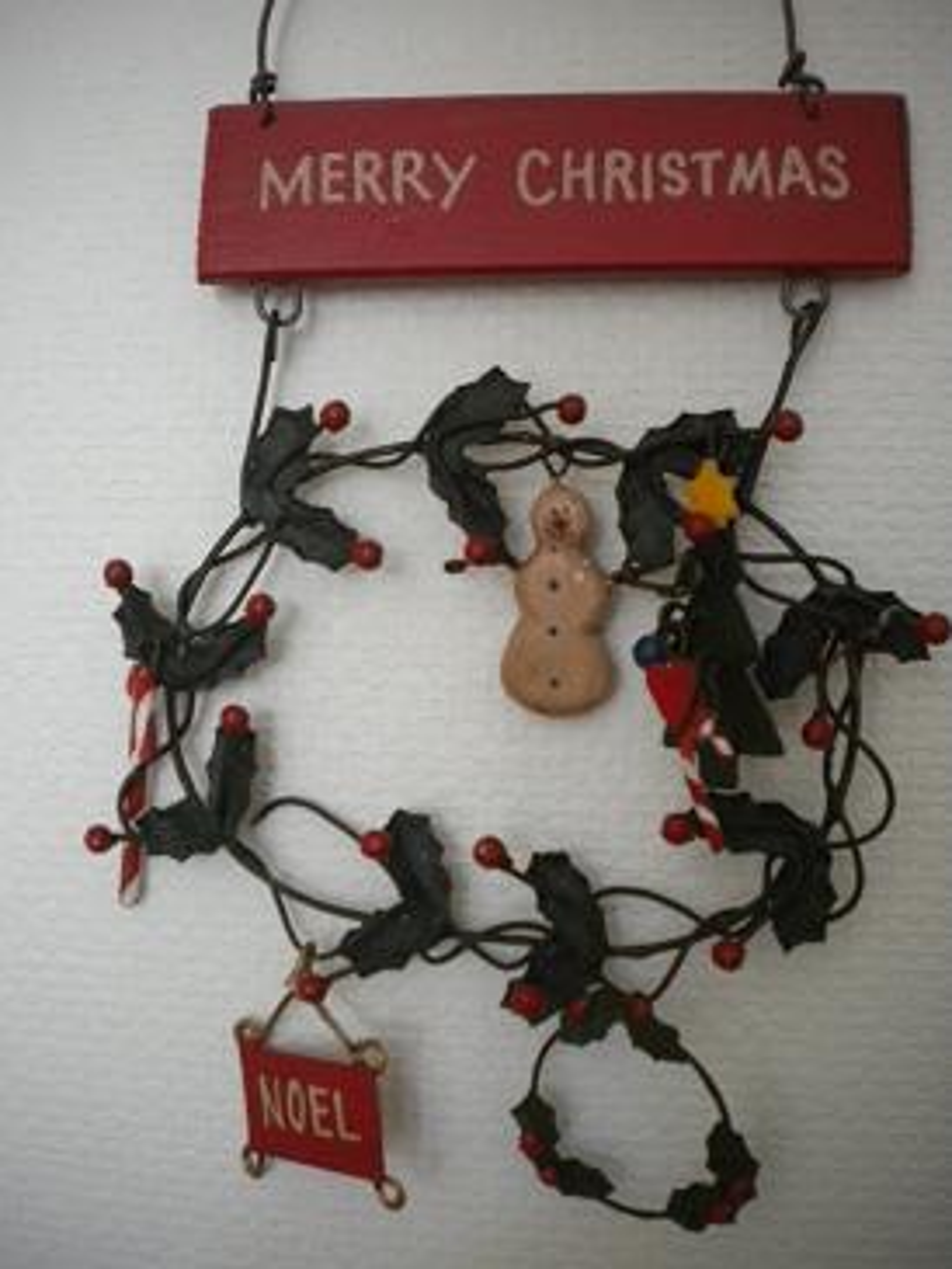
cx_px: 476
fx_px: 1283
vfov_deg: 52.6
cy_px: 634
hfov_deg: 40.7
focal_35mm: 35
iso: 432
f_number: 3.1
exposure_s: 1/65.1
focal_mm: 6.3
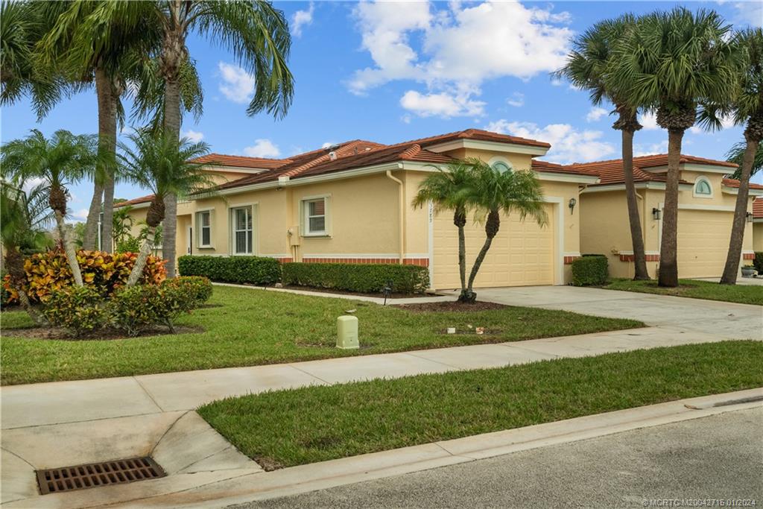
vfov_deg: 37.9
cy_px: 254
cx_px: 382
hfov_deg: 54.4
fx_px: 742
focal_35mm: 35
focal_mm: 35
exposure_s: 1/1600
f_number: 8
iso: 2000
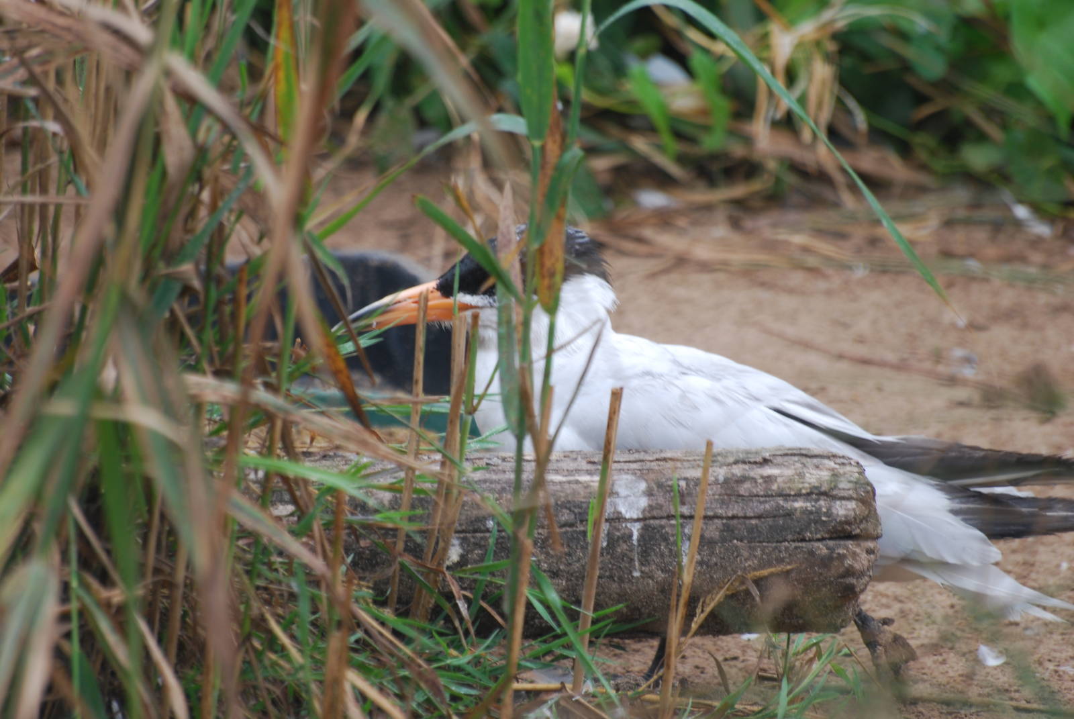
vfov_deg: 3.1
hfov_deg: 4.6
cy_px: 360
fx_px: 13441
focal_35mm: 450
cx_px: 537
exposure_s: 1/125
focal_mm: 300
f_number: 5.6
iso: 200
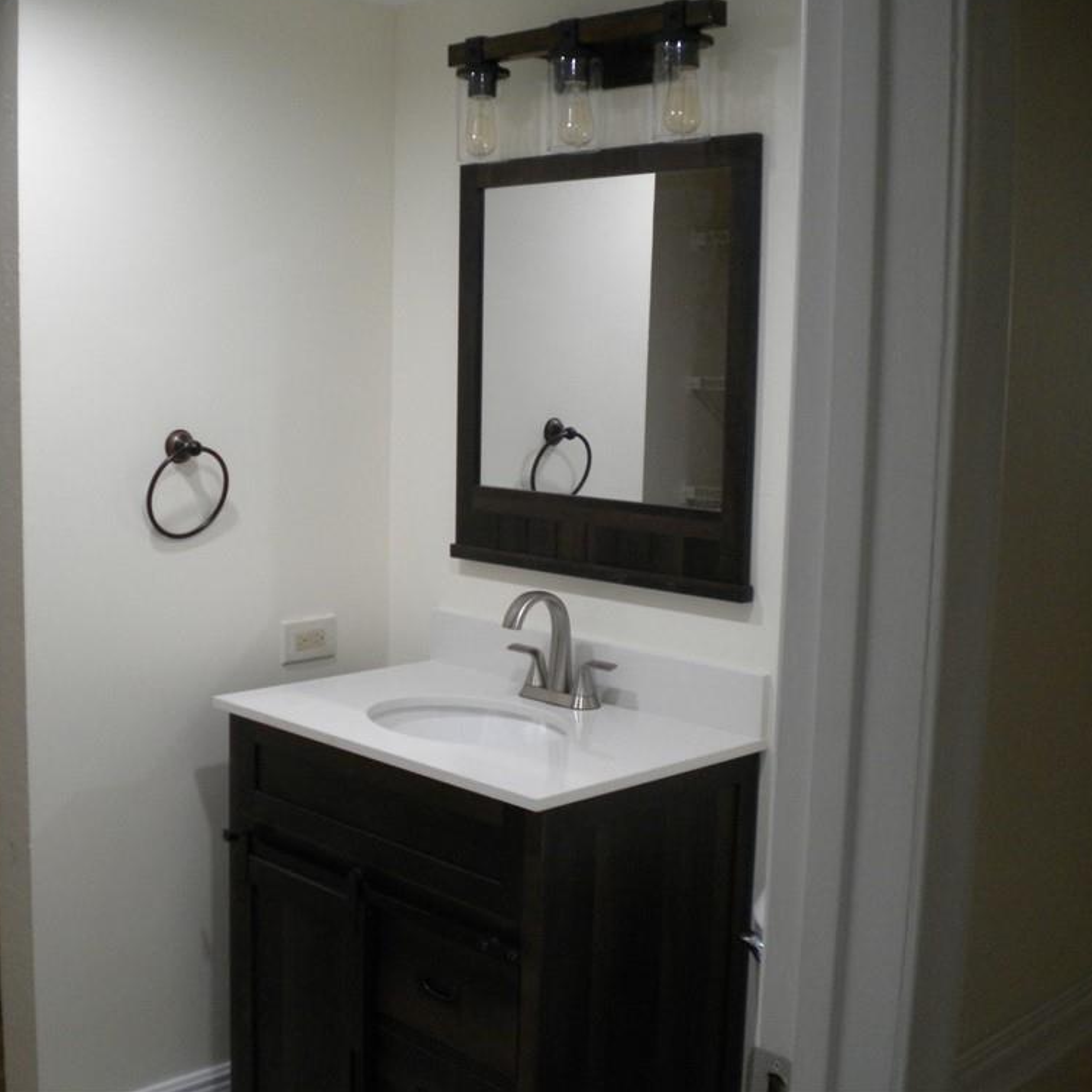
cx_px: 407
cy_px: 537
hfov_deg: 39.7
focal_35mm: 42
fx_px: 1499
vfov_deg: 40.0
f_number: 3.1
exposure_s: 1/50.8
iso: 293
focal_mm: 6.3
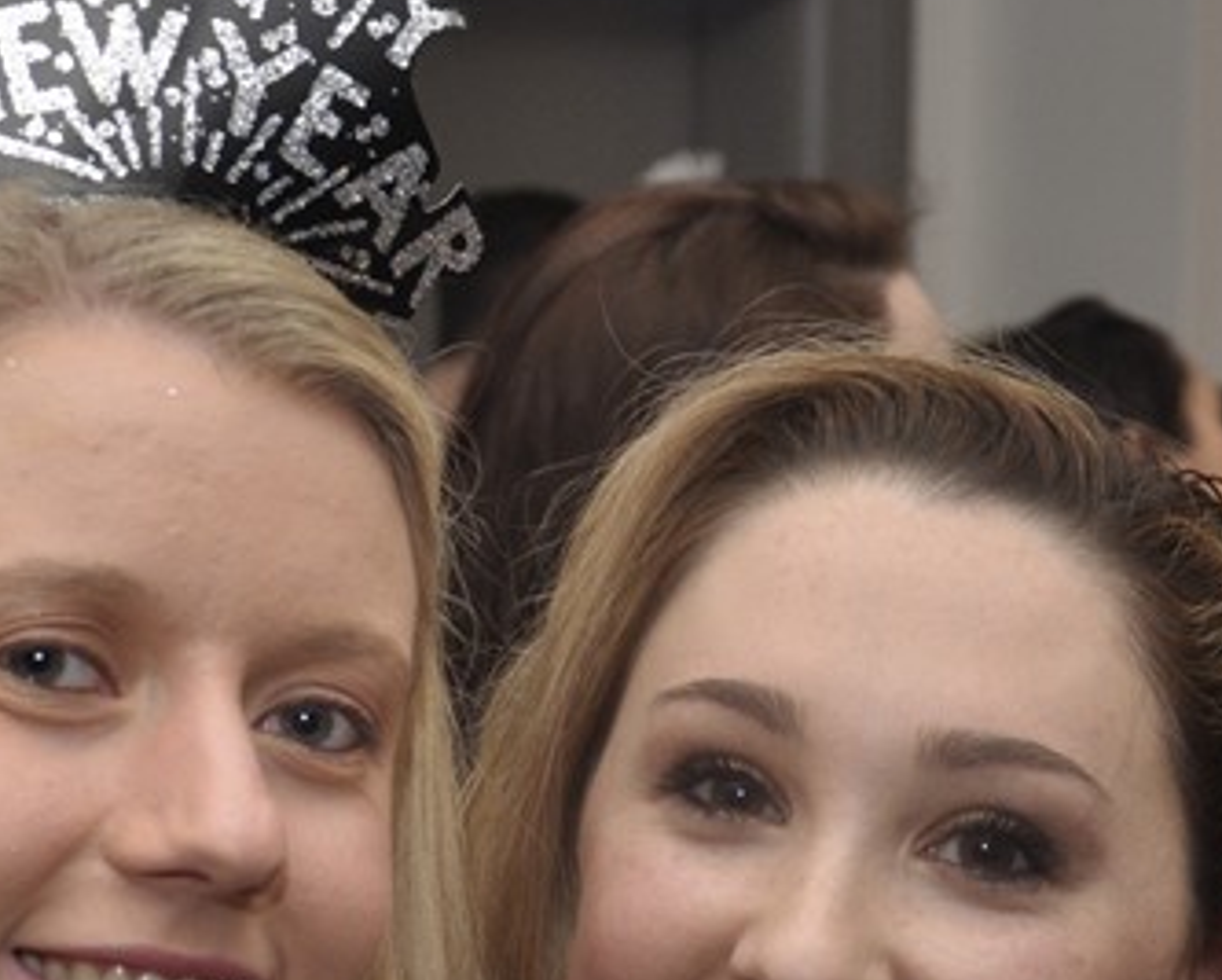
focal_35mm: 135
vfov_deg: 11.3
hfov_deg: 14.2
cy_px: 1042
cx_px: 466
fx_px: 4887
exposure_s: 1/60
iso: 400
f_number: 5
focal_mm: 32
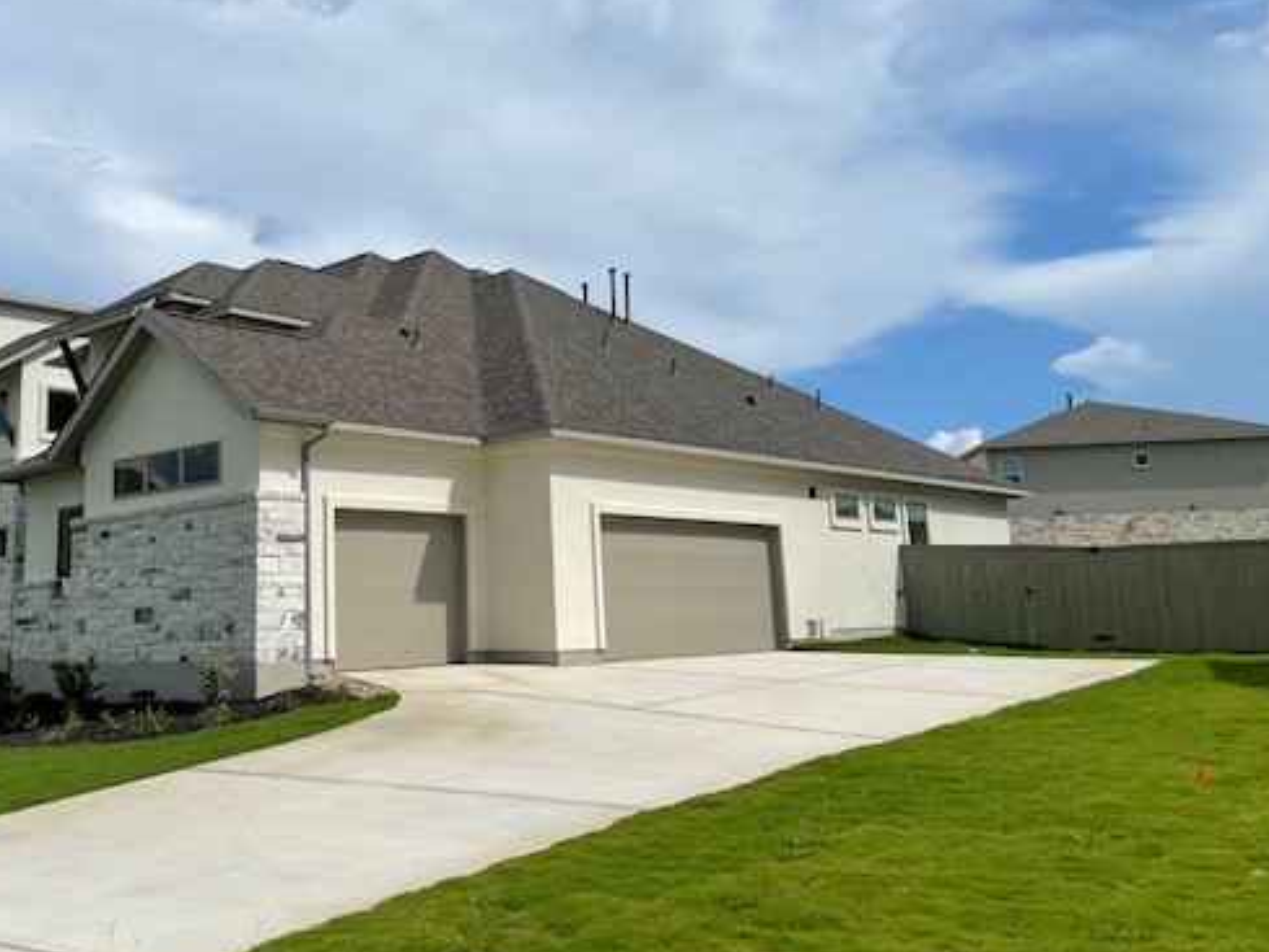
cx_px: 467
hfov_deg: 53.3
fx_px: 1247
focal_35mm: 34
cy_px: 399
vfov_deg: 41.7
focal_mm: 4.2
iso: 32
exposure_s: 1/7299
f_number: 1.6
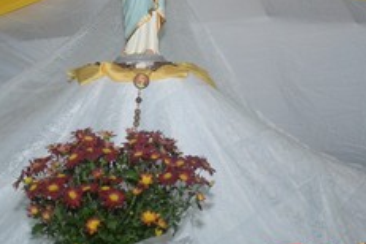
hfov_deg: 28.7
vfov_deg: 19.4
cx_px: 125
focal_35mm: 70
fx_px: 712
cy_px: 108
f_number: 3.8
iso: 3200
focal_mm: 24
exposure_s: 1/100
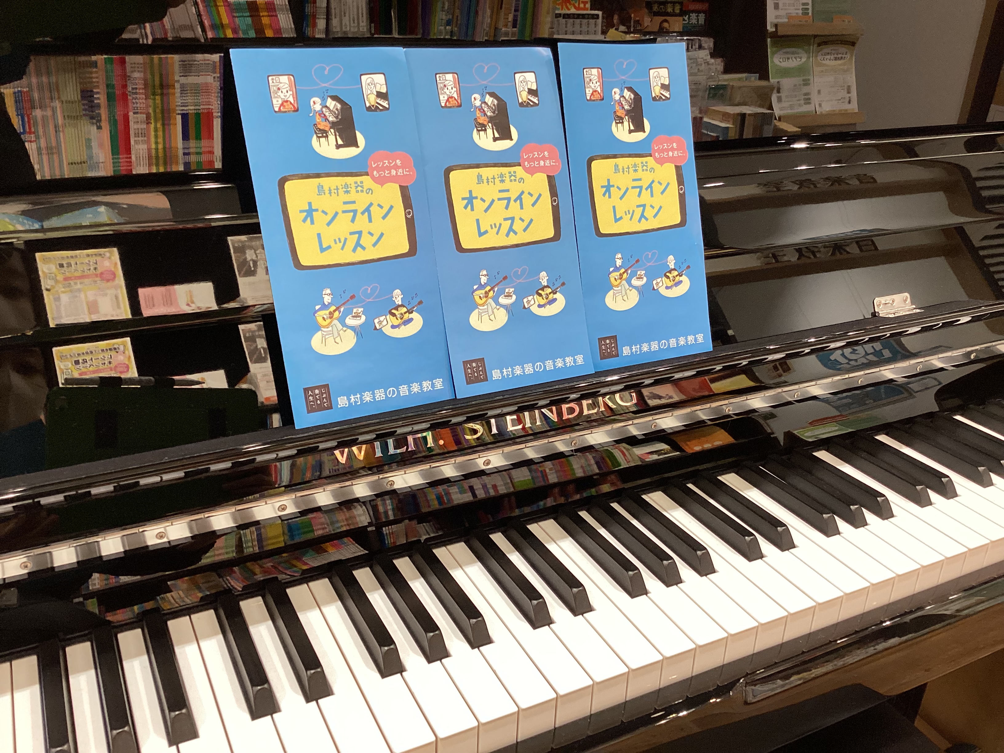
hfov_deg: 58.4
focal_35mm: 31
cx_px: 502
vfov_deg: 45.4
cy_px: 376
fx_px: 899
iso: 125
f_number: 2.4
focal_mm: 3.3
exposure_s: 1/60
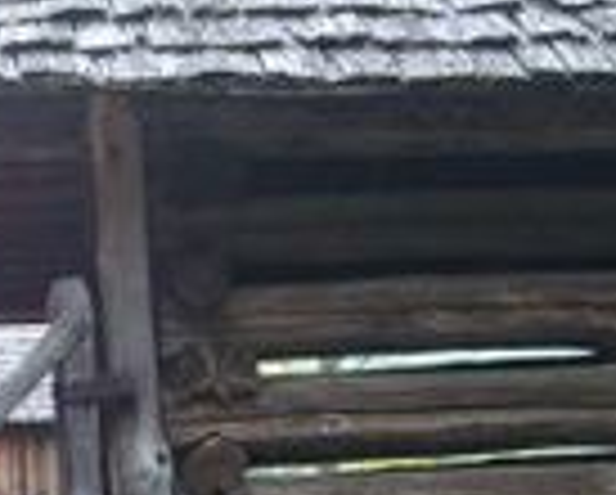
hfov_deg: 13.9
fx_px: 2428
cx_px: -164
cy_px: 450
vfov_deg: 11.6
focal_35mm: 133
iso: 120
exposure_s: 1/45
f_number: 2.8
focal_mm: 5.8
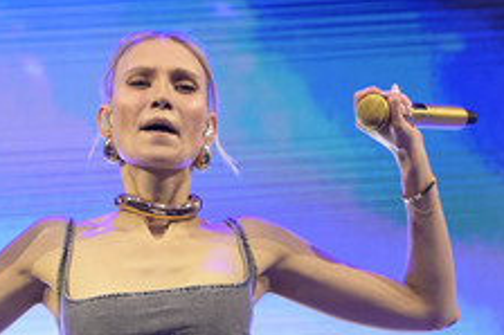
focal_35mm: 322
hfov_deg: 6.4
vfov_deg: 4.3
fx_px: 4505
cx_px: 159
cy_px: 277
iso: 4000
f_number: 5.6
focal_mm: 160
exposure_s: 1/800
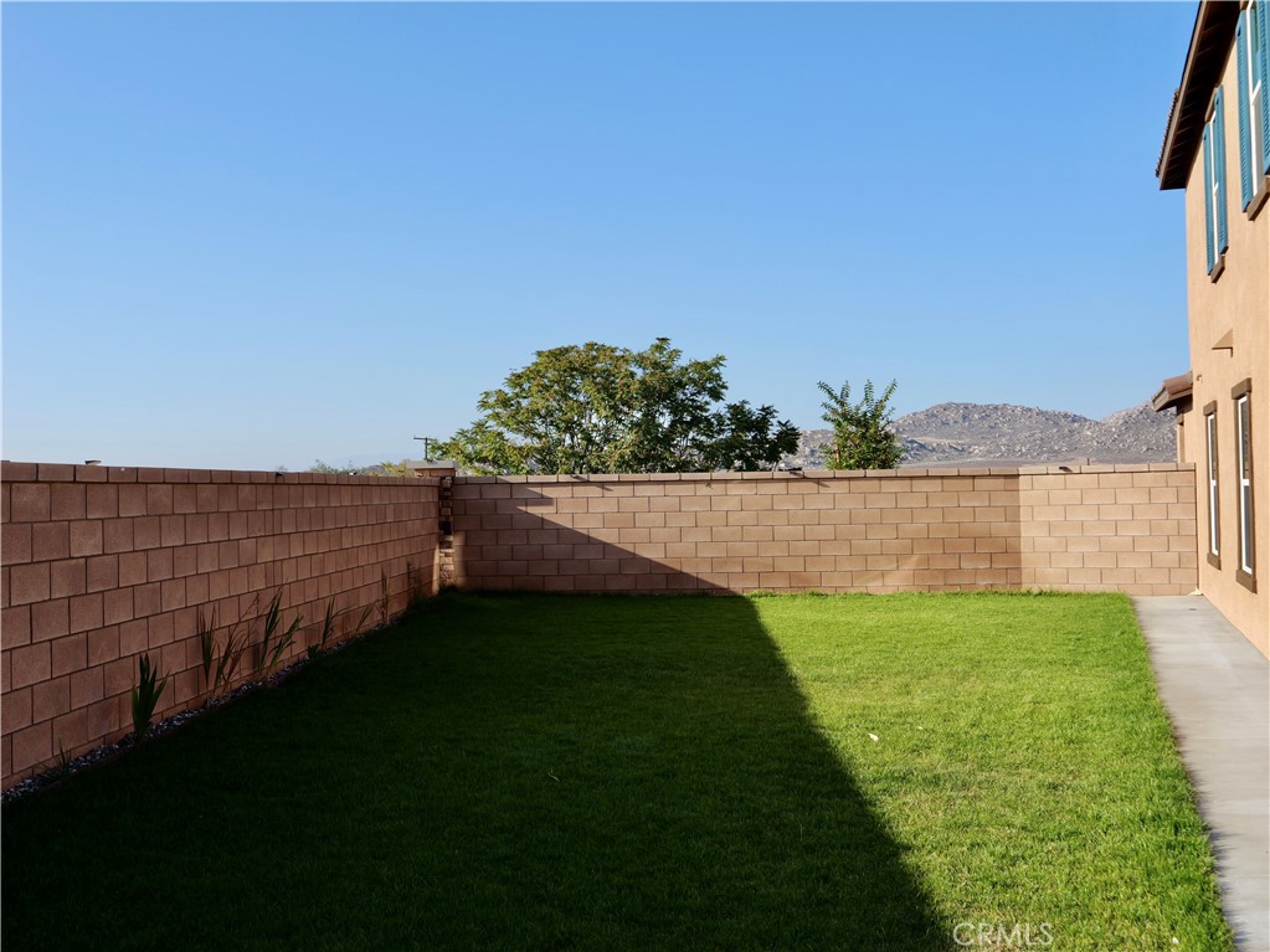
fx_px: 1321
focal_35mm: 36
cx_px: 635
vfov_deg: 39.6
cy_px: 476
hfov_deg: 51.4
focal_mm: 18
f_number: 5.6
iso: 100
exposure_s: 1/320
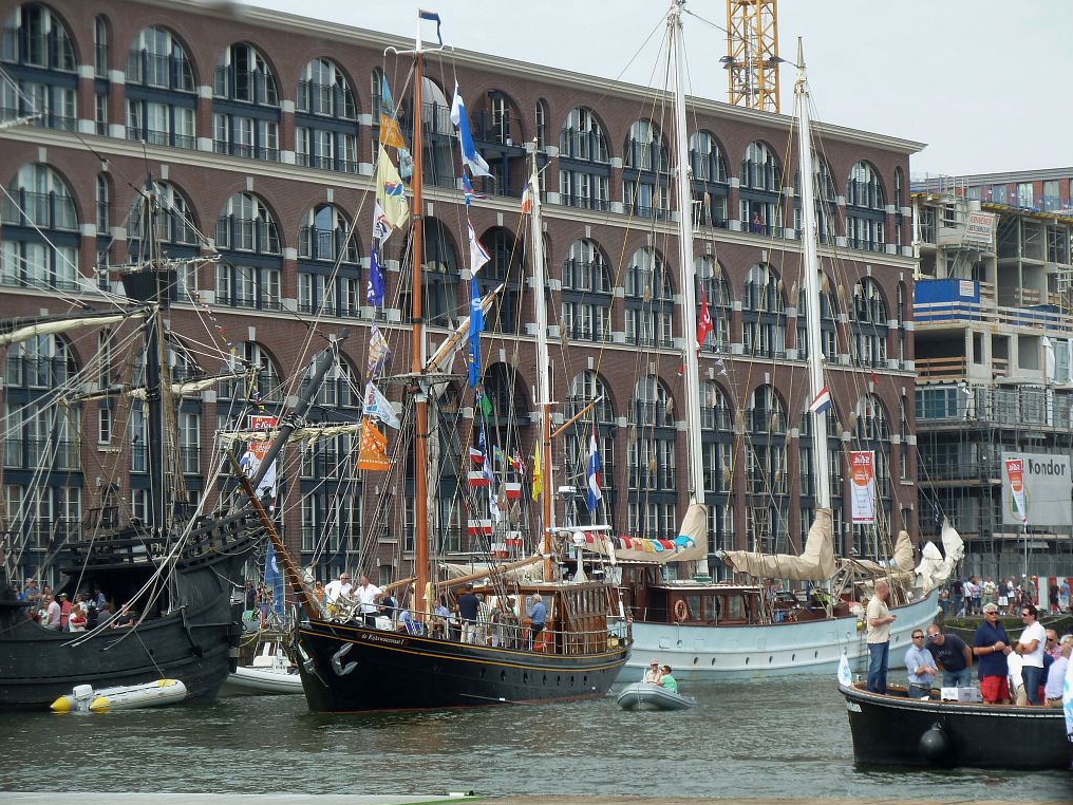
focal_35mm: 129
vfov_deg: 11.5
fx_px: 3999
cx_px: 539
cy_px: 404
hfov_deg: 15.3
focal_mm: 21
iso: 80
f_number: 4.4
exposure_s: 1/200
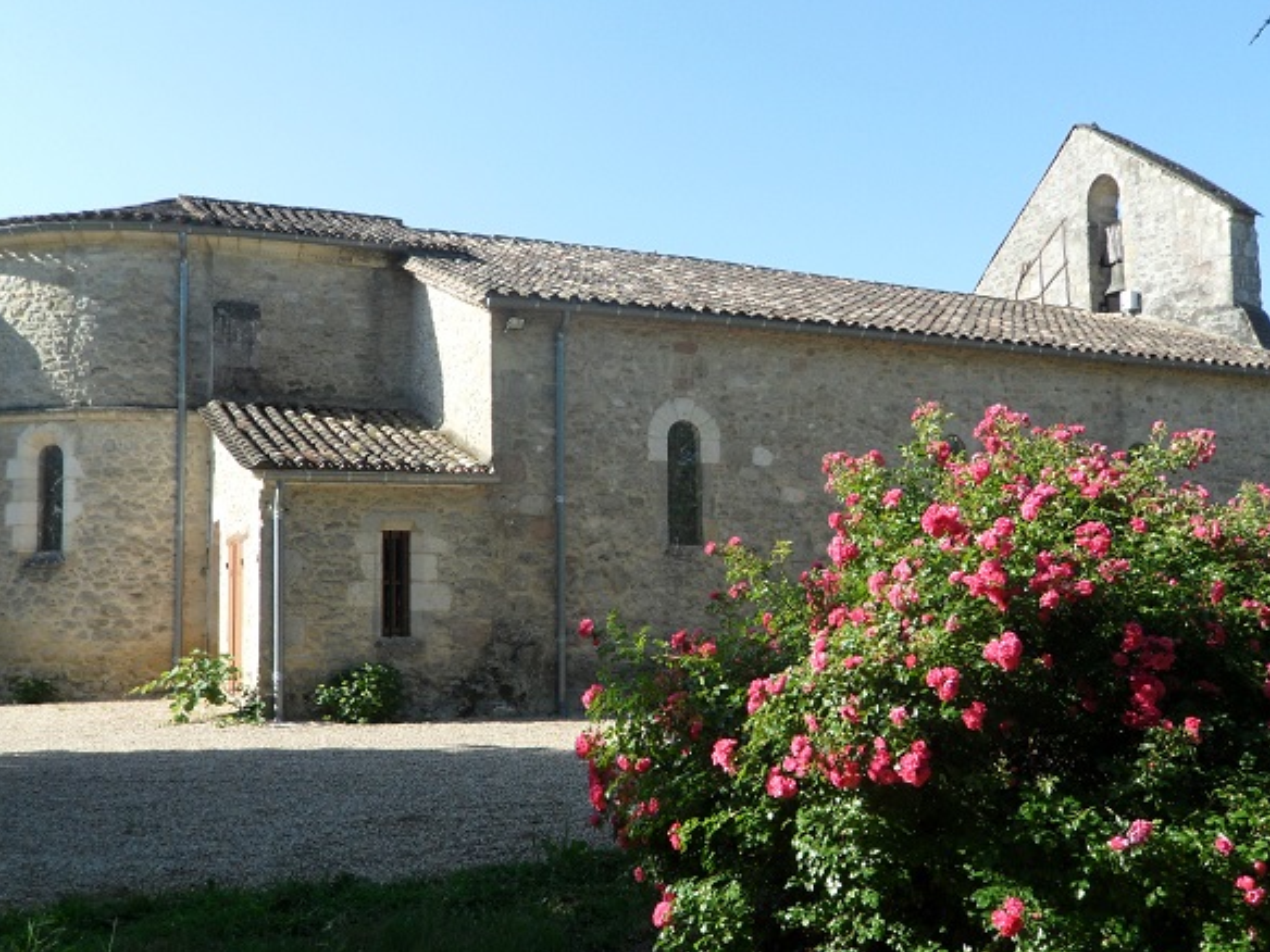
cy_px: 506
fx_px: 1357
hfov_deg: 50.1
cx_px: 694
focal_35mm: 37
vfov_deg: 38.6
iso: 80
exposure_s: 1/350
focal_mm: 4.9
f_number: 3.5
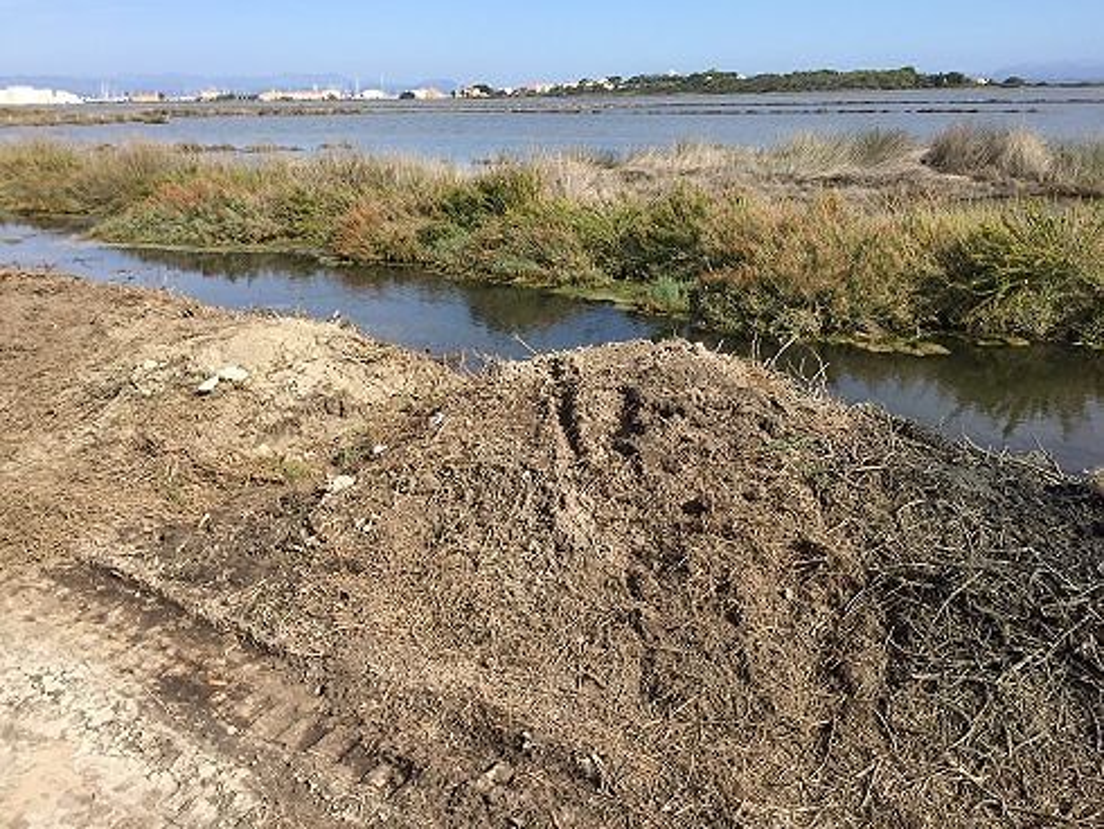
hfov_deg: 61.6
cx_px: 552
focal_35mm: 29
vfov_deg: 48.3
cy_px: 414
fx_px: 925
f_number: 2.2
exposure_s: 1/1582
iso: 32
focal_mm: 4.15
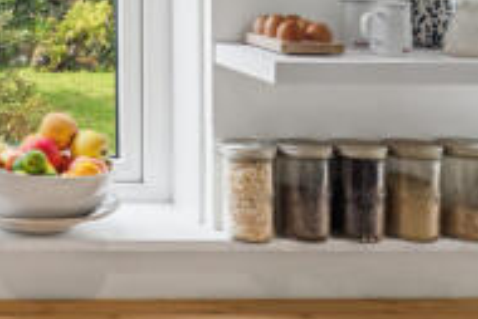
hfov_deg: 29.0
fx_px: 797
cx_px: -91
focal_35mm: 60
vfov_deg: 21.5
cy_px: -31
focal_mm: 24
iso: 1000
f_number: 8
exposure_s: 1/100
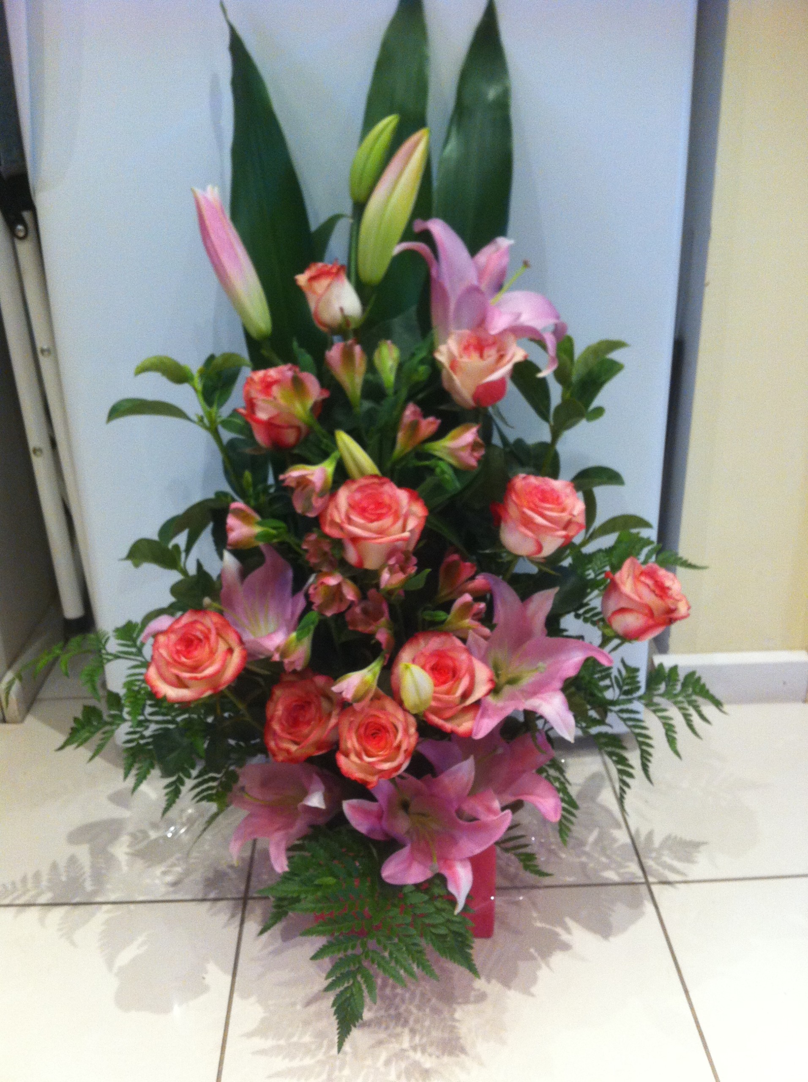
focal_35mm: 35
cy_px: 541
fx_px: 1092
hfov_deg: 40.6
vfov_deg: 52.7
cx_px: 404
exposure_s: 1/15
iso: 160
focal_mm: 3.85
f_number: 2.8
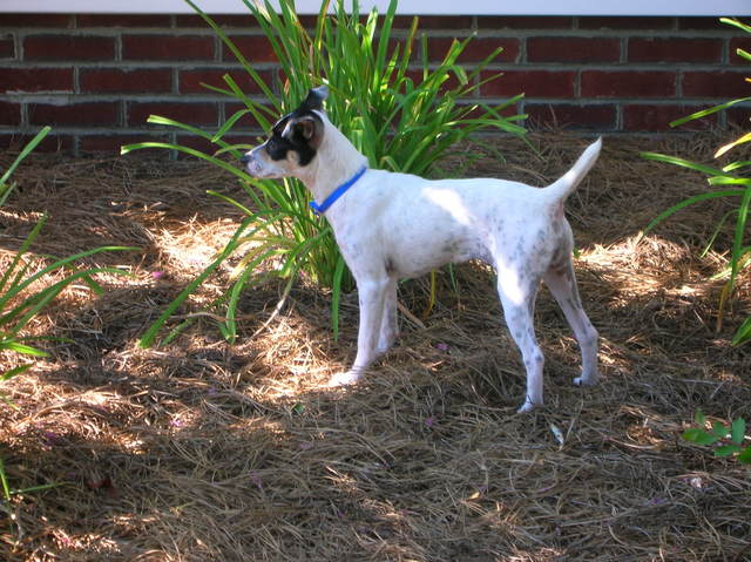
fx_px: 2211
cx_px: 376
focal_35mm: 102
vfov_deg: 14.5
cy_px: 281
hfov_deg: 19.3
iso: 50
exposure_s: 1/41.7
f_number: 4.9
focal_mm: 17.1
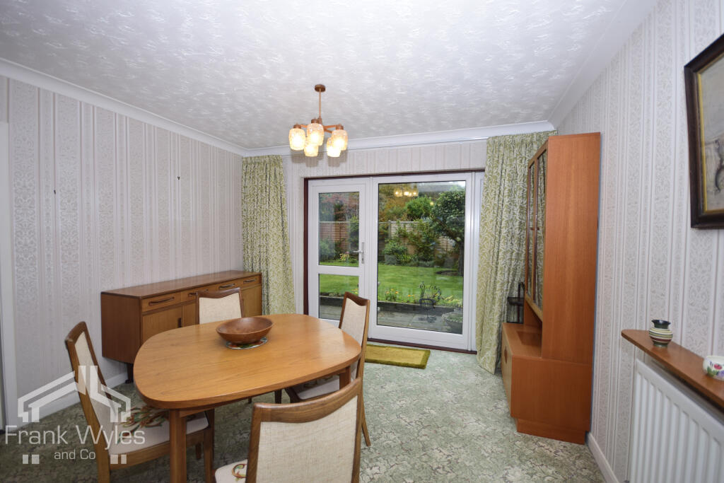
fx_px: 302
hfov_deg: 100.4
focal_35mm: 15
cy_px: 242
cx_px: 362
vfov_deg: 77.3
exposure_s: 1/160
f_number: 4
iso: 250
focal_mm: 10
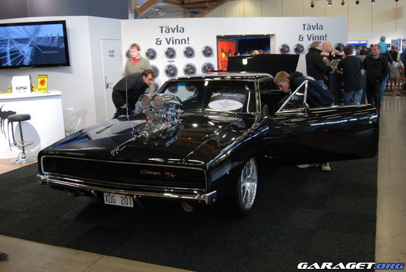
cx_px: 203
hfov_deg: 53.1
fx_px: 406
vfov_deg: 36.9
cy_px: 136
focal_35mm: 36
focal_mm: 24
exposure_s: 1/13
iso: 200
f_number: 5.6
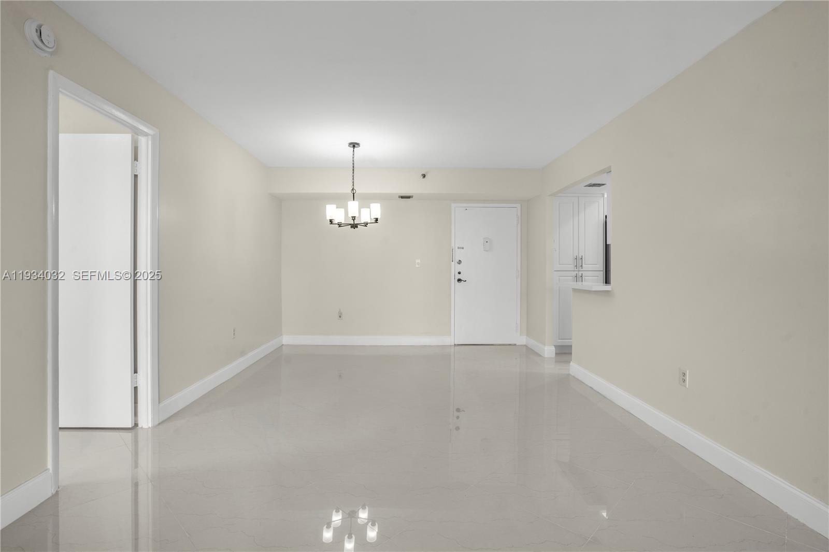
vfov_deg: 70.4
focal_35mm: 17
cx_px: 414
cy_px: 276
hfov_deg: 93.3
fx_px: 391
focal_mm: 17
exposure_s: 1/40
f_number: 9
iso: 640
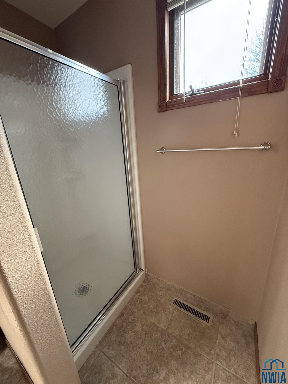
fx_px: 155
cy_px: 192
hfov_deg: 85.7
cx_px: 144
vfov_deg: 102.1
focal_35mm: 14
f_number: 2.2
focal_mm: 2.22
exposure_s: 1/60
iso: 400
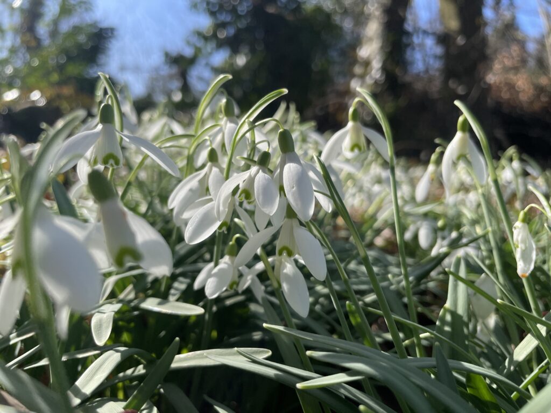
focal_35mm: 26
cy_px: 206
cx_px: 276
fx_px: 414
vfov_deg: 53.1
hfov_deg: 67.3
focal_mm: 4.2
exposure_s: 1/2053
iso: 32
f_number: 1.6
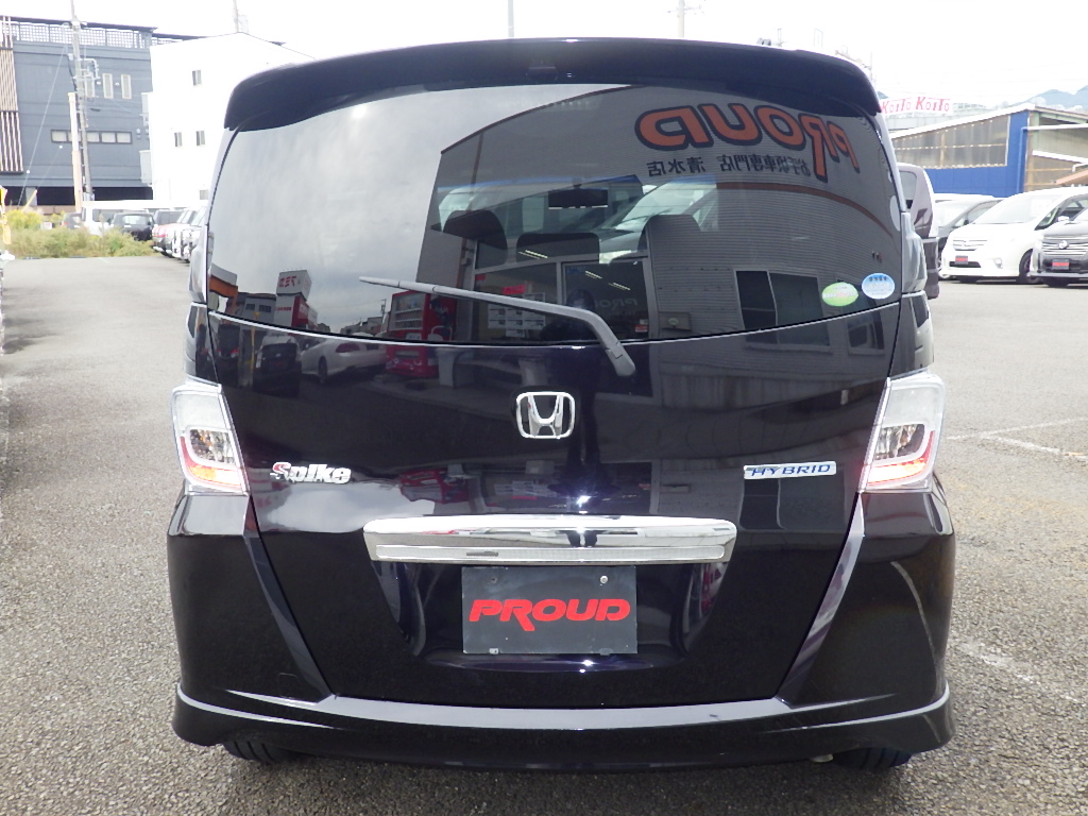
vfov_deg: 41.8
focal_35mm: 34
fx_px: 1069
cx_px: 544
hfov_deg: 54.0
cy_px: 408
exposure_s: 1/160
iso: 250
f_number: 4.6
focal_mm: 6.1
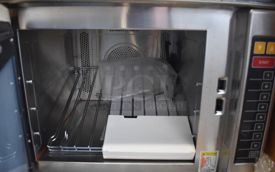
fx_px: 210
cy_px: 87
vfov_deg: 44.5
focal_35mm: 28
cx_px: 136
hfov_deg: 66.5
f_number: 3.5
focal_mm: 18
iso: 1400
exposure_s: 1/125
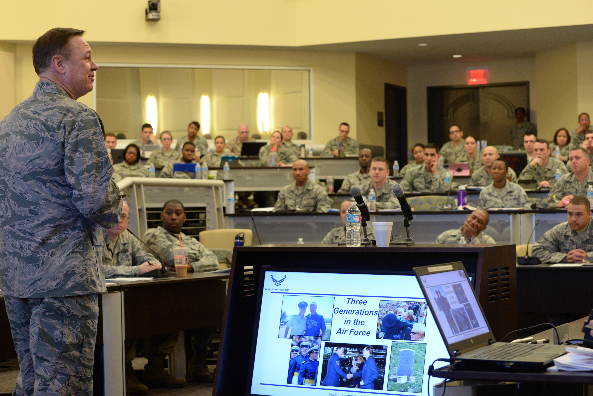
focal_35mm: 70
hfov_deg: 28.8
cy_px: 198
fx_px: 1153
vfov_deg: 19.5
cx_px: 296
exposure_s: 1/30
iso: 2000
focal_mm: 70
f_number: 7.1
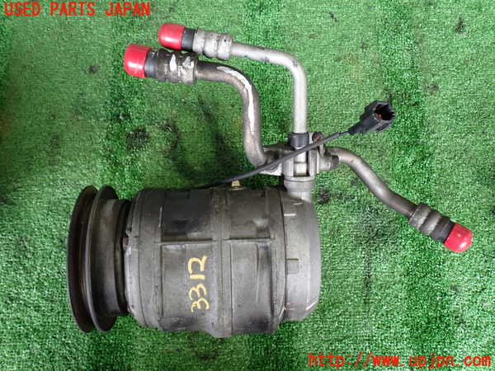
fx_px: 458
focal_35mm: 32
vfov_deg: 44.2
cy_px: 186
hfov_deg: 56.8
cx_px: 248
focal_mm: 5.79
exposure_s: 1/50
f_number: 2.4
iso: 200
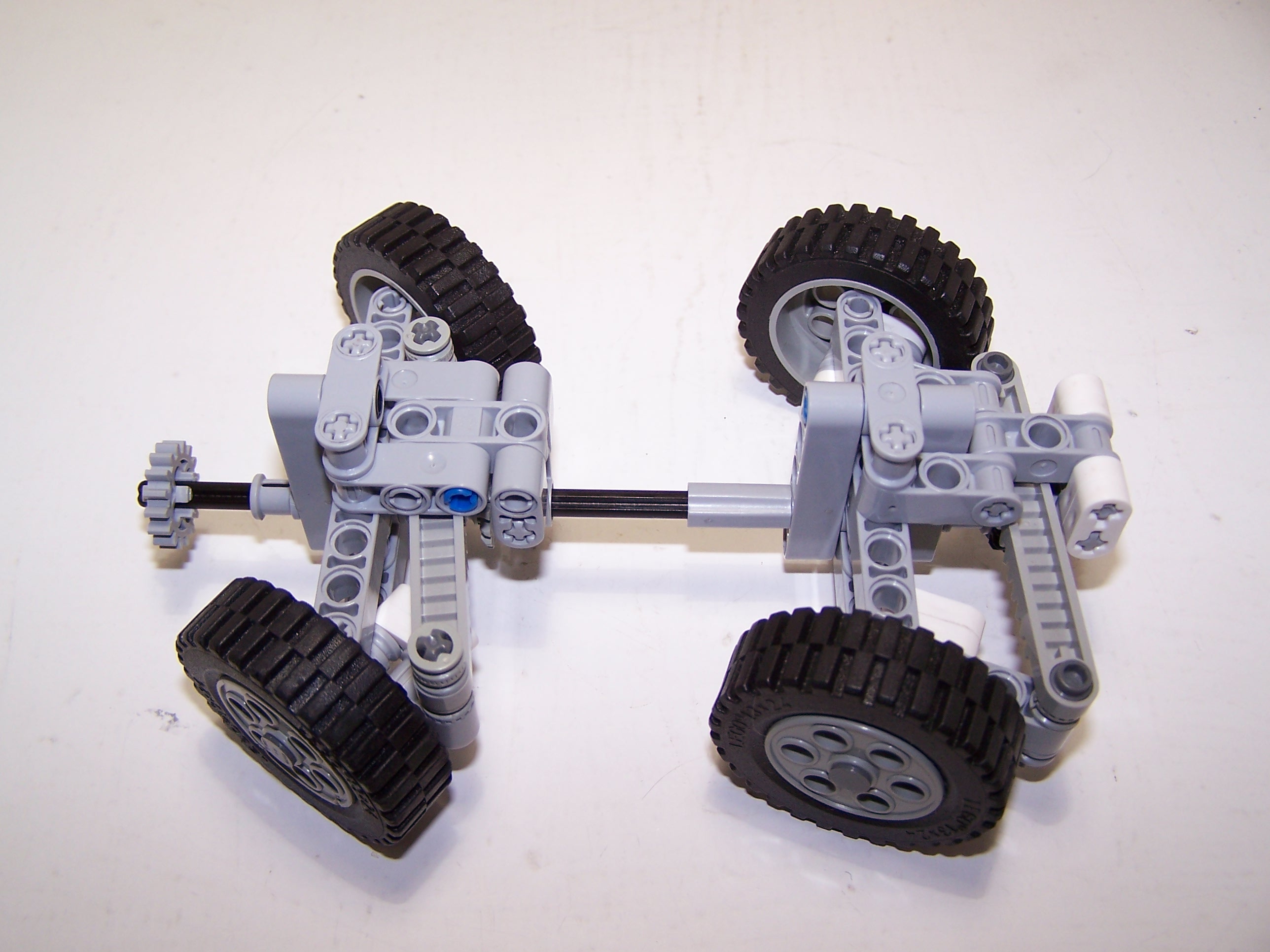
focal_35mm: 38
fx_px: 1394
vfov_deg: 37.7
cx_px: 635
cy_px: 476
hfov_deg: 49.0
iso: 80
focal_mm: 6.3
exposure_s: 1/60
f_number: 2.8
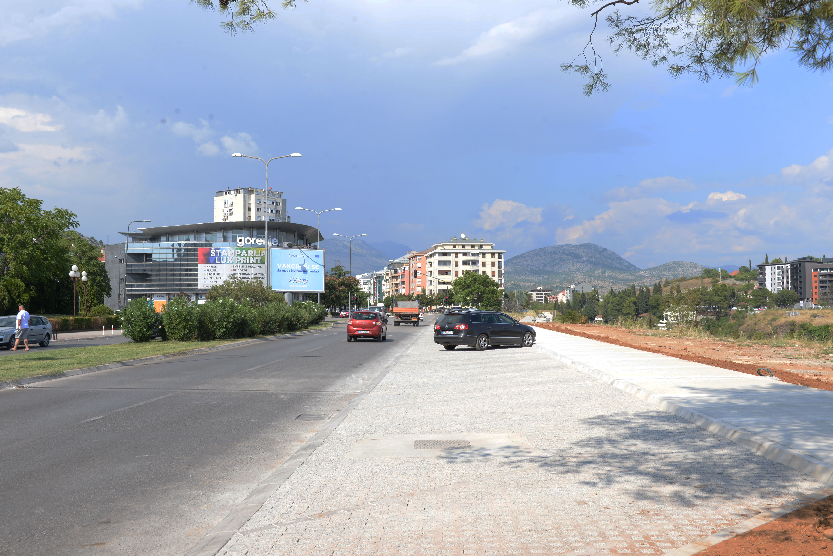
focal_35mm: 36
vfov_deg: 36.9
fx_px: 833
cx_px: 416
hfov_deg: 53.1
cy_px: 278
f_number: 9
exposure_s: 1/200
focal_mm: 36
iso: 200
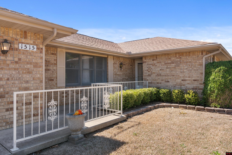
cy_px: 78
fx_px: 152
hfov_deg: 74.8
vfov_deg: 54.0
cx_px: 116
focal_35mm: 24
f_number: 9
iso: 200
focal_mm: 15.7
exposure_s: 1/320
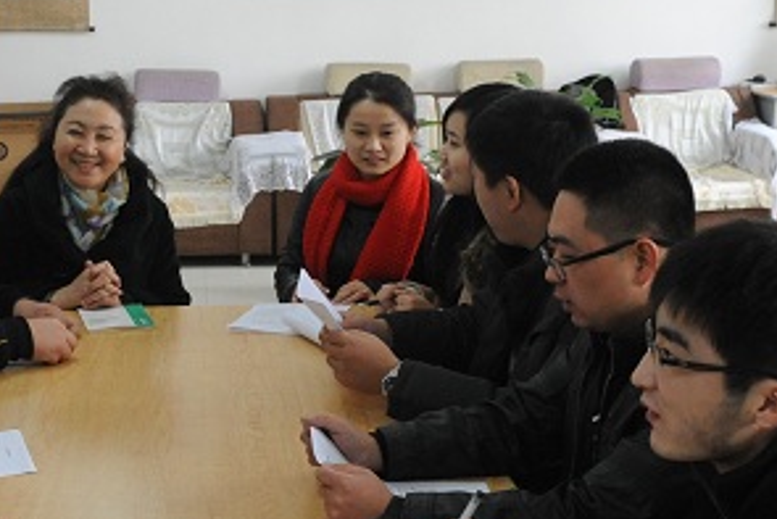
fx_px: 1490
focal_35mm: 69
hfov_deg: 28.9
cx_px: 225
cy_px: 232
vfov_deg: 19.7
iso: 3200
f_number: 5.6
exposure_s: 1/80
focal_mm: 32
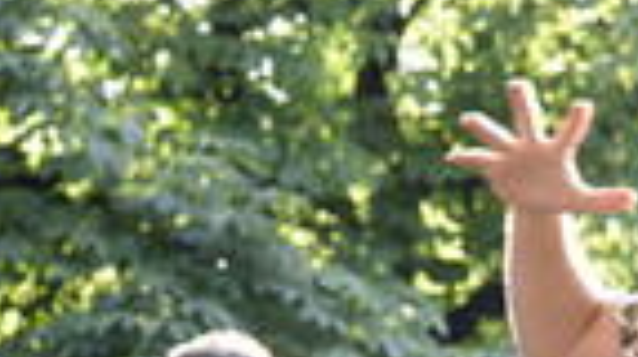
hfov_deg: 6.6
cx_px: 926
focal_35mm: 324
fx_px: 5474
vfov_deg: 3.7
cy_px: 562
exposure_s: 1/80
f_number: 6.3
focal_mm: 98
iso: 640
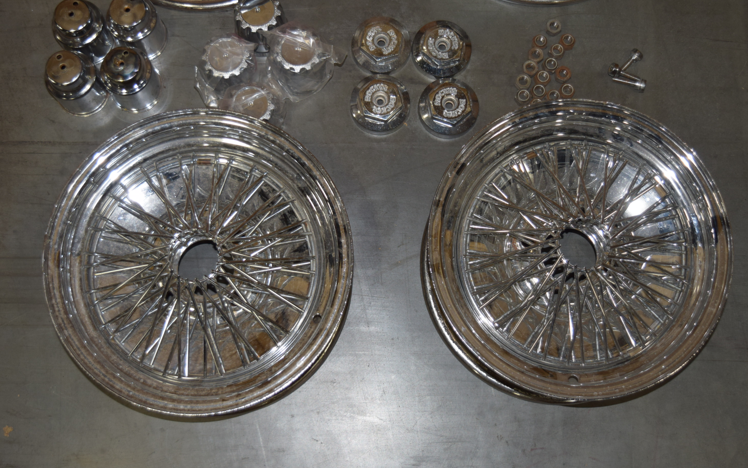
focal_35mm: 53
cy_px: 218
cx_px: 377
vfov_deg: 24.4
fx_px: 1080
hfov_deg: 38.2
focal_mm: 34
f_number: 4.5
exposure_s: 1/50
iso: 400
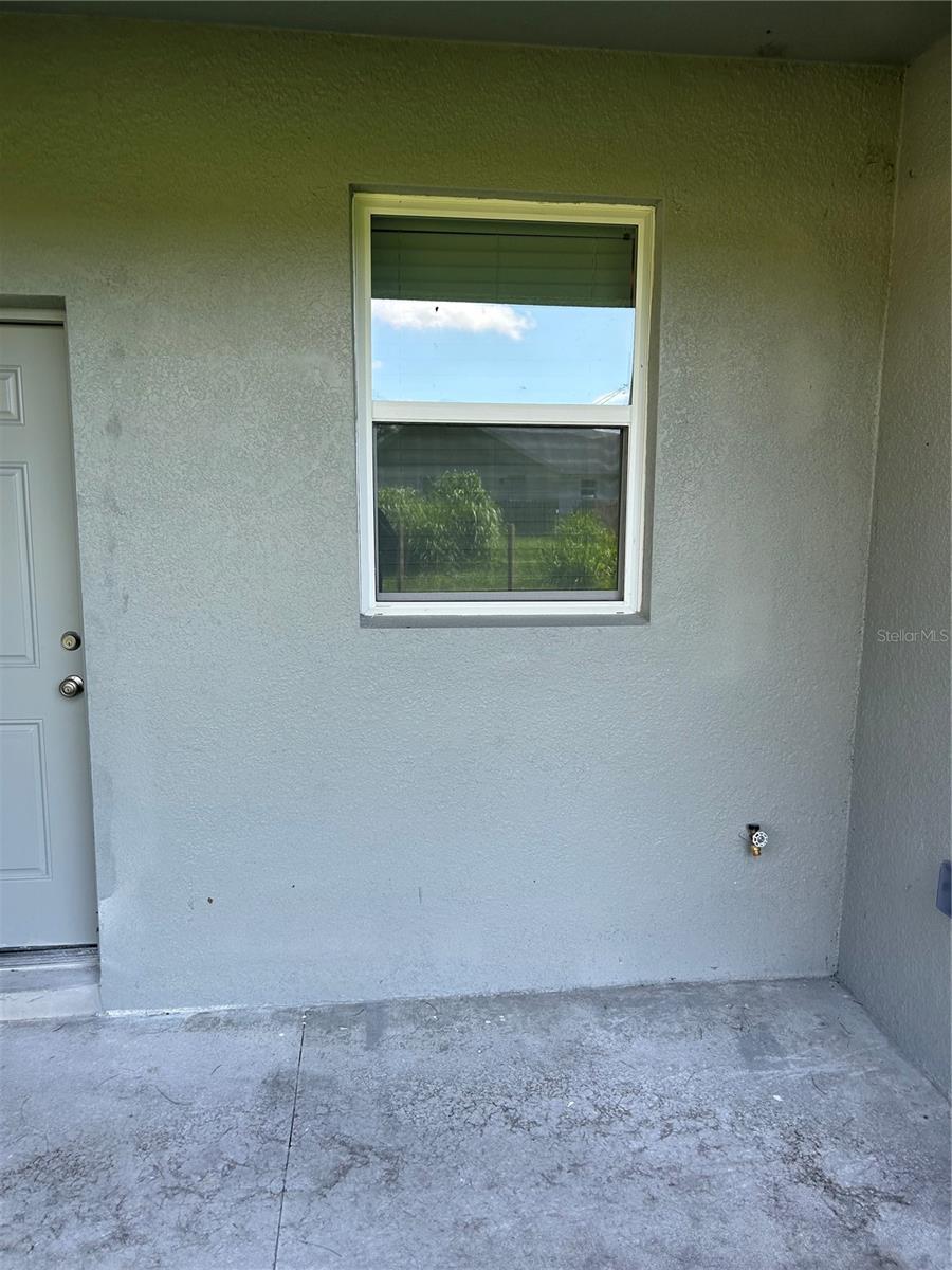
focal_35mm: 26
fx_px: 953
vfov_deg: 67.3
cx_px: 476
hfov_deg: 53.1
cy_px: 635
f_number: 1.5
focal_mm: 5.7
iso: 50
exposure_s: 1/552
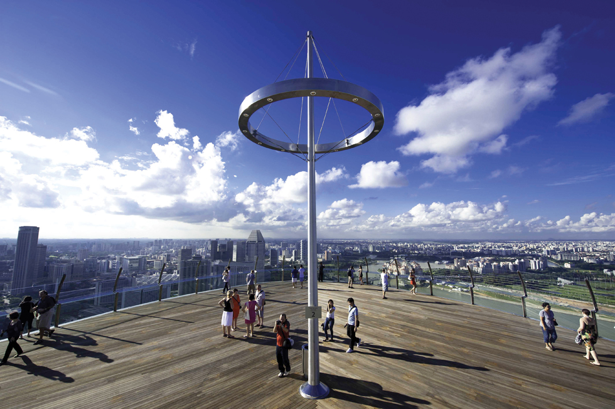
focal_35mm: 14
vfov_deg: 81.1
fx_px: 239
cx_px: 308
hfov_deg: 104.3
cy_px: 204
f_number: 8
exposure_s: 1/320
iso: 100
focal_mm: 14
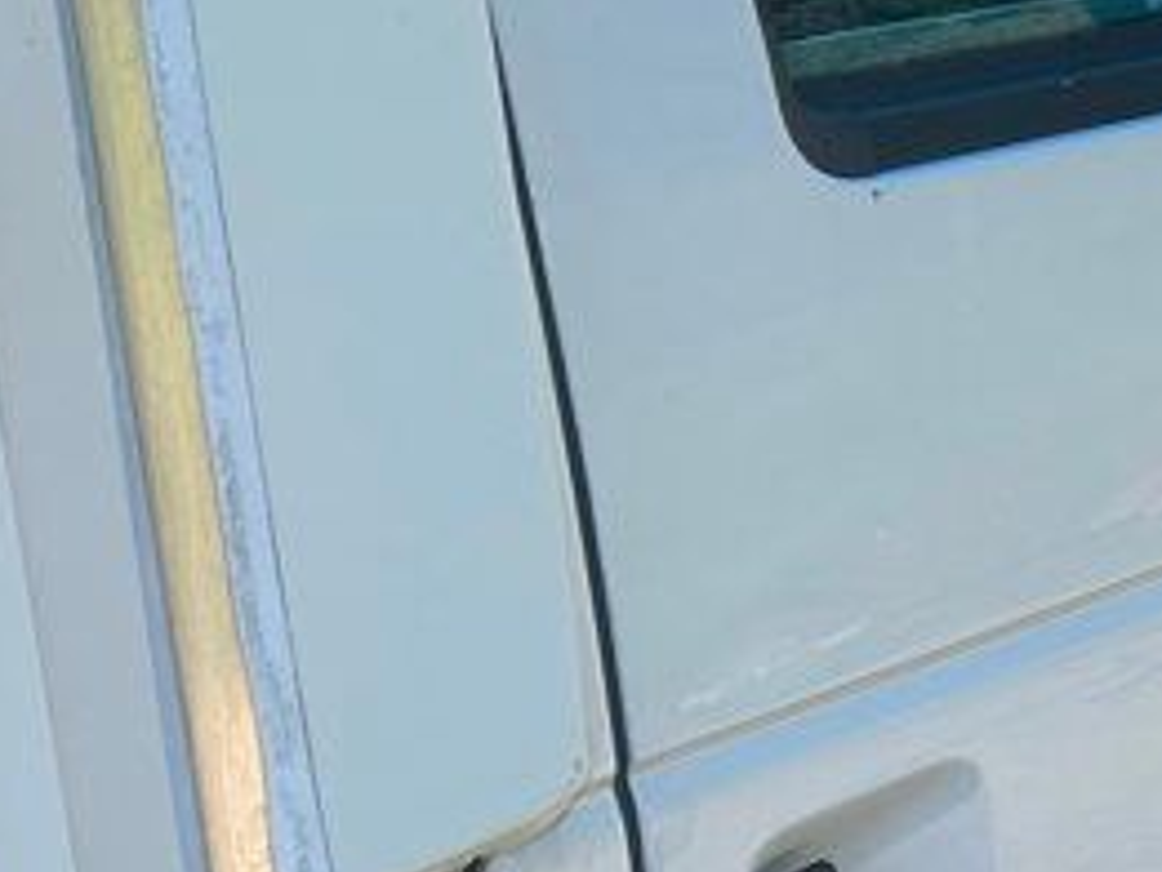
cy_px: 489
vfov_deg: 14.5
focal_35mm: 102
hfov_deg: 17.6
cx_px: 1661
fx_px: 3426
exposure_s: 1/2045
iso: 50
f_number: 1.5
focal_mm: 5.7
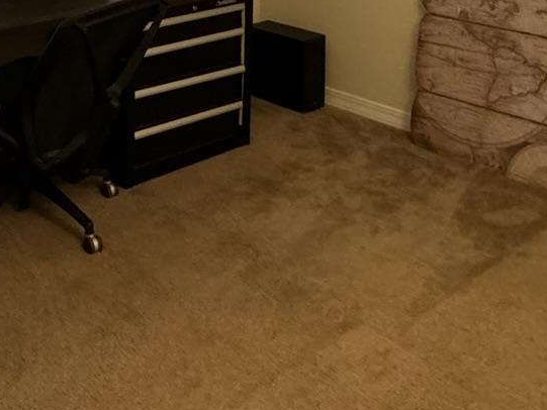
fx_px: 838
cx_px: 135
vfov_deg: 24.5
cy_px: -104
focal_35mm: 53
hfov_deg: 35.3
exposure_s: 1/60
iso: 500
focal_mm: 2.22
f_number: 2.2
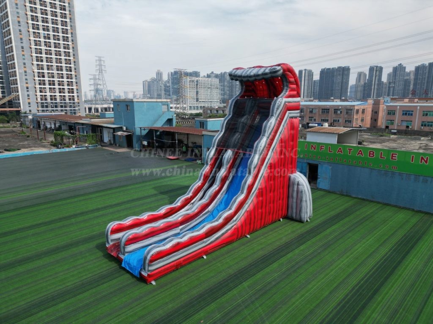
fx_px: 300
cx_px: 216
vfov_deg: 56.8
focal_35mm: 24
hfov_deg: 71.6
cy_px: 162
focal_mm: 6.72
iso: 150
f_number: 1.7
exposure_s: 1/2500
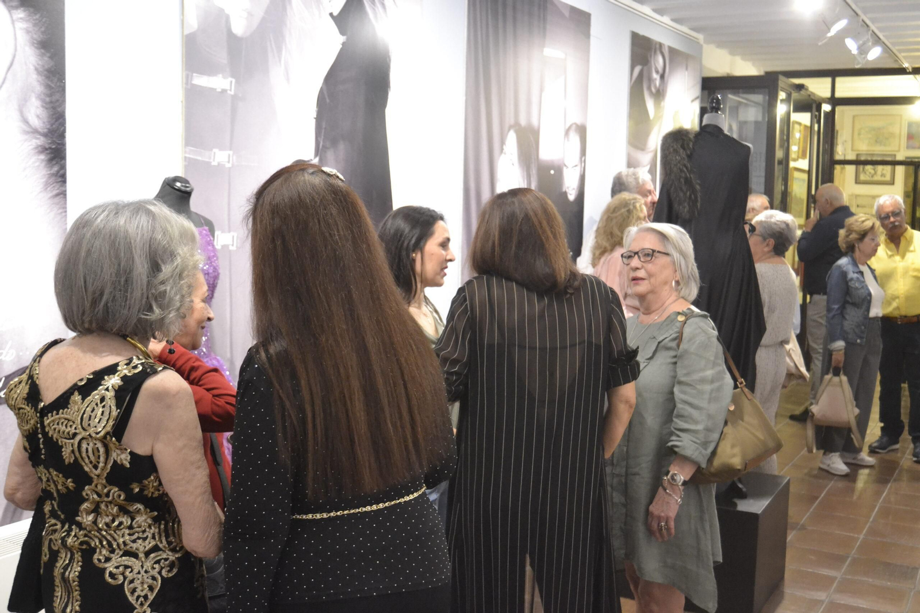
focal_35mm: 39
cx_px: 460
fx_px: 997
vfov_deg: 34.2
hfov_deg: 49.5
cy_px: 306
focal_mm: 26
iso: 3200
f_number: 4
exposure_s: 1/40
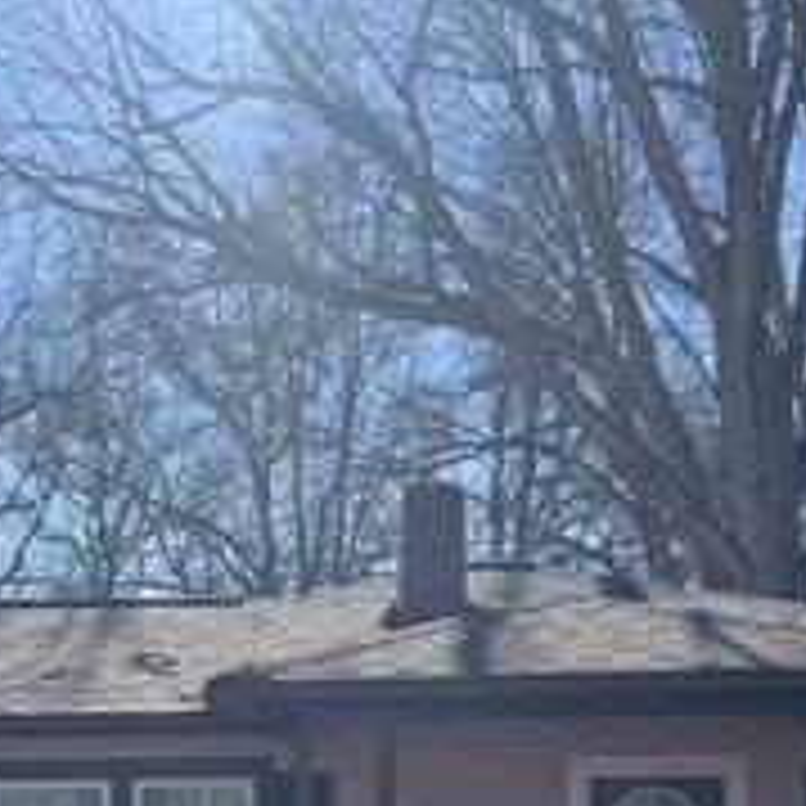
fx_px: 2160
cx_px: 72
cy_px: 788
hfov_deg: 20.7
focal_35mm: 82
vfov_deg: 20.5
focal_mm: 5.7
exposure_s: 1/2571
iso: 50
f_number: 1.5
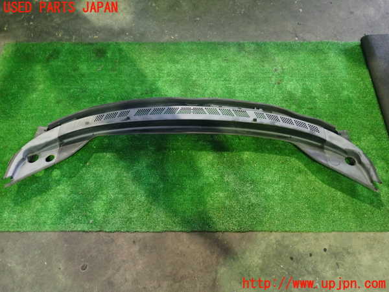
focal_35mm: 30
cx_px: 194
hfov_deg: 60.0
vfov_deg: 46.8
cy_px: 146
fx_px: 337
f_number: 2.3
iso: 800
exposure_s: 1/25
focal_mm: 5.4
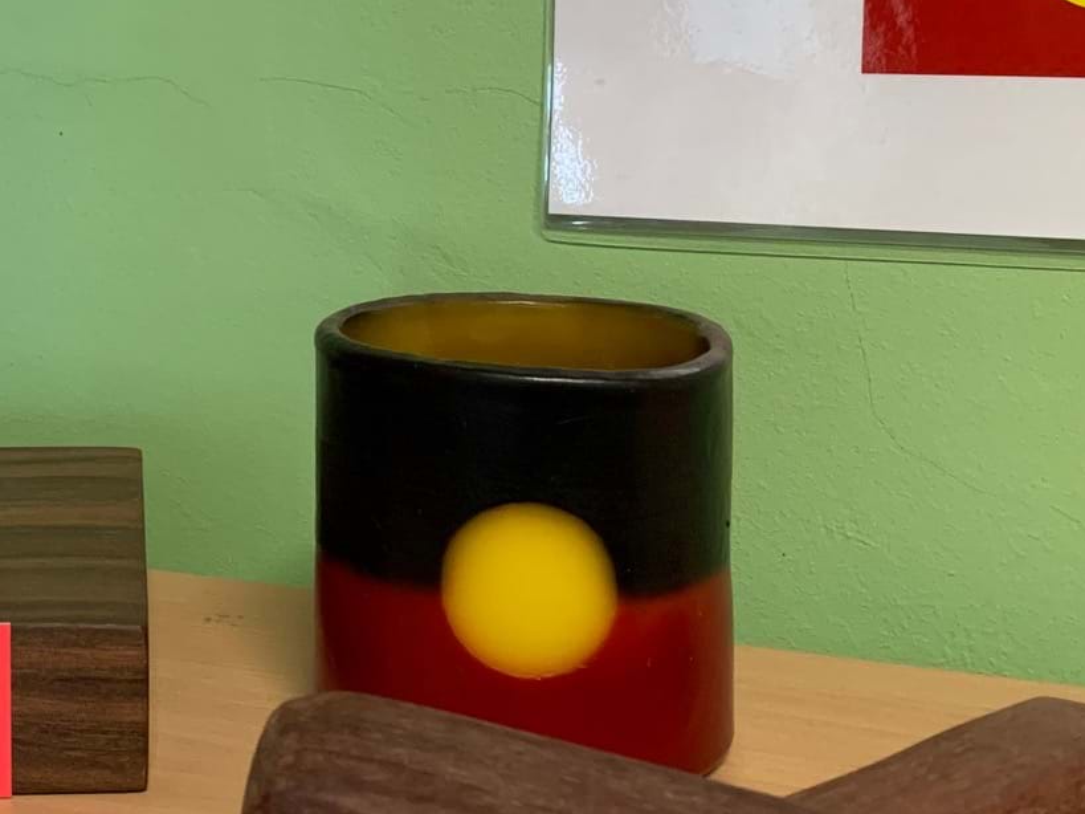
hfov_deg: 29.6
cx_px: 223
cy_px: 186
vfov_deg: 22.7
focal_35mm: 64
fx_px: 2006
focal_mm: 4.25
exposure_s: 1/45
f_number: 1.8
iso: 320
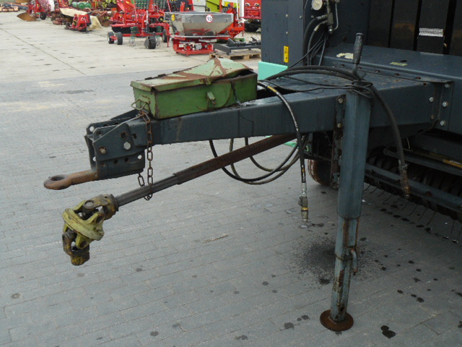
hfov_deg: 51.4
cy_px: 174
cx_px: 231
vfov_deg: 39.7
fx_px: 480
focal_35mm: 36
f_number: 4
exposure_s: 1/200
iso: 100
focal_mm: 6
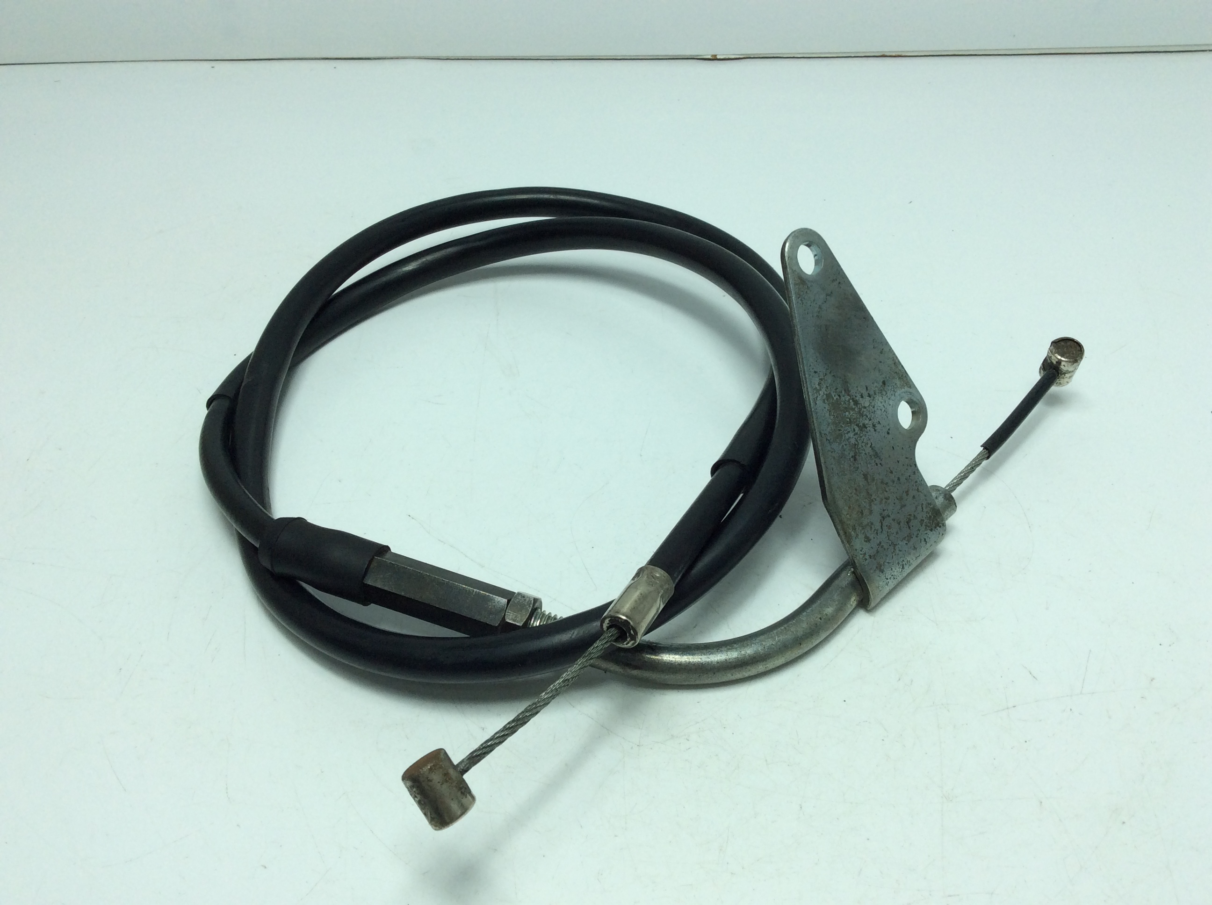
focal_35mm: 32
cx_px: 606
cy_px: 452
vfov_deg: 44.1
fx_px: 1119
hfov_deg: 56.9
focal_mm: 3.3
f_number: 2.4
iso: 32
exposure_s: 1/529
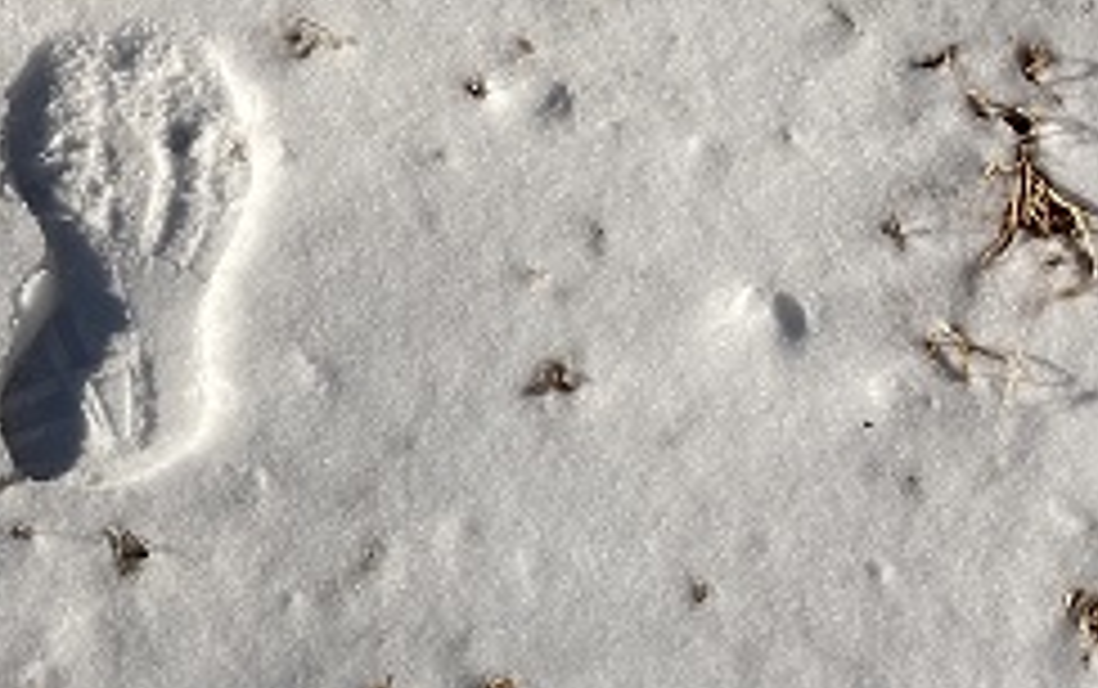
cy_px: 695
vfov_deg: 13.2
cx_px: -34
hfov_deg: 20.4
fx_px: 2935
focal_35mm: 98
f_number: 1.8
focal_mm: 3.99
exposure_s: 1/3247
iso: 20
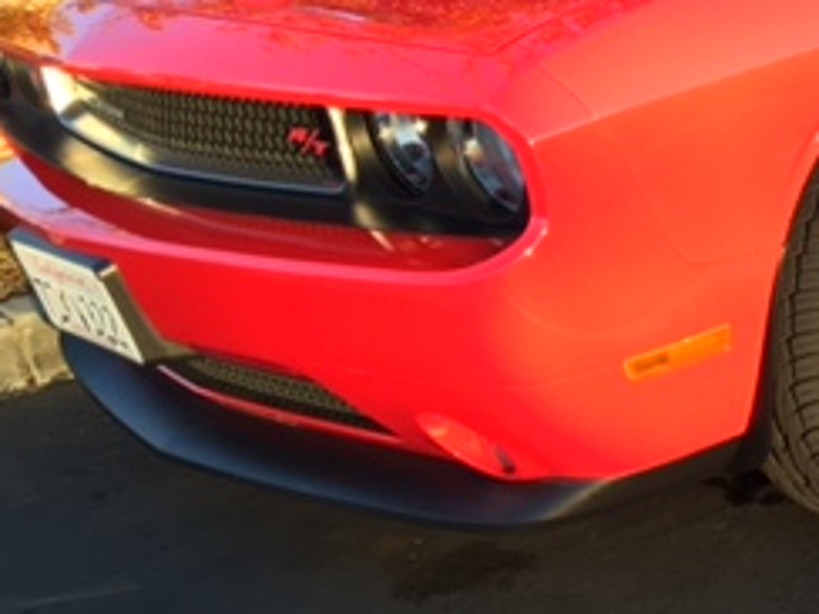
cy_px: 195
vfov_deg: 19.3
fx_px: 1798
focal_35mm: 76
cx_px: 990
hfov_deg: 23.4
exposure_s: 1/121
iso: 32
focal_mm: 4.15
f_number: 2.2
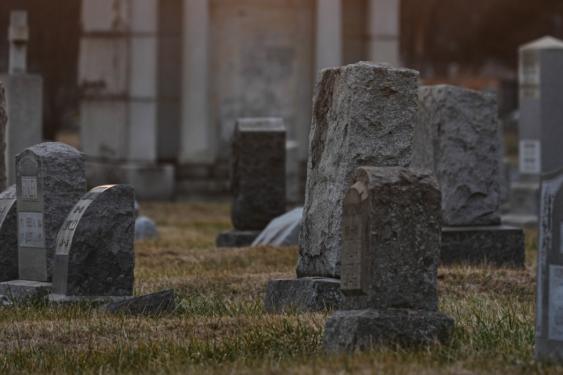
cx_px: 284
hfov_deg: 4.7
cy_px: 111
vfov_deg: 3.1
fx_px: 6881
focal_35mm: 440
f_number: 5.6
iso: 320
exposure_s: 1/250
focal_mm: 285
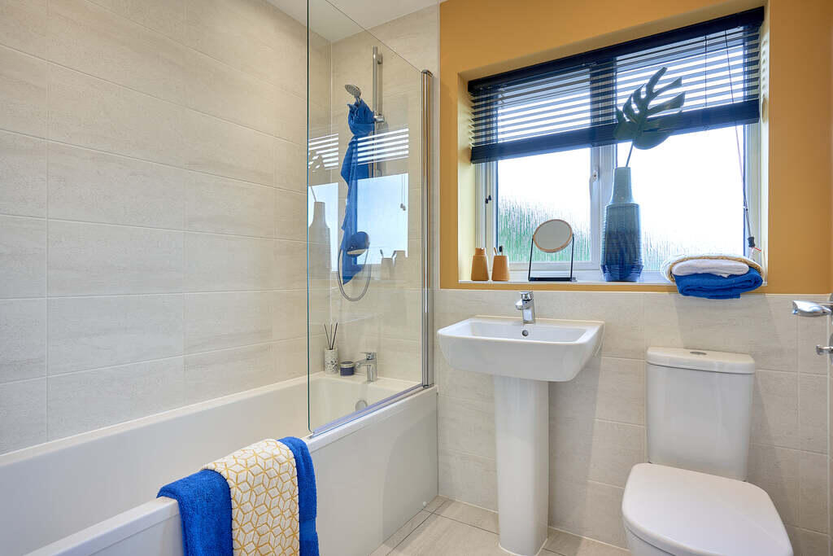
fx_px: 417
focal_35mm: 18
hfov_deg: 90.0
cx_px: 416
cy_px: 278
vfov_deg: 67.4
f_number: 11
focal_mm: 18
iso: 100
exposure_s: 1/5
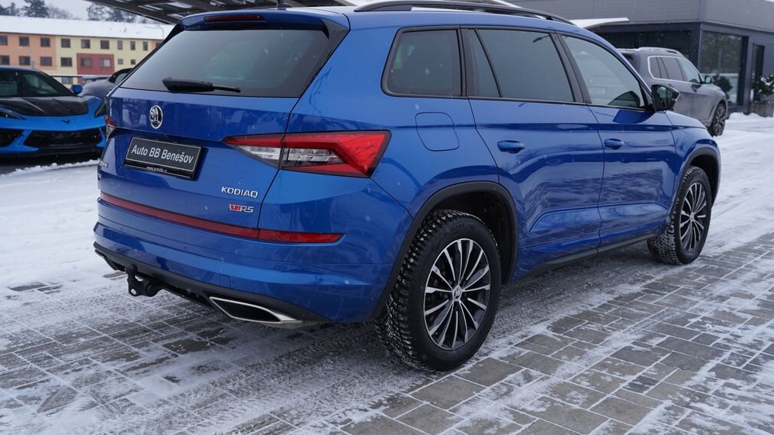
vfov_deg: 31.9
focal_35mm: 37
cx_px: 386
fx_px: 759
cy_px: 179
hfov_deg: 54.0
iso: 100
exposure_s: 1/160
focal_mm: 35
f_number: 5.6
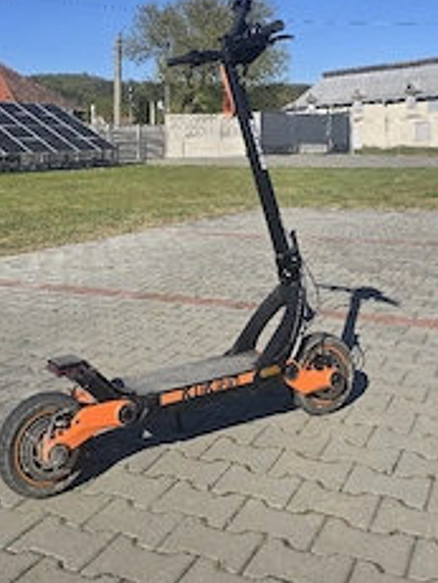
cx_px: 157
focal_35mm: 40
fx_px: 674
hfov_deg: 35.8
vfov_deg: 44.7
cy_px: 127
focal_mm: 6.3
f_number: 1.7
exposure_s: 1/1000
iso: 12
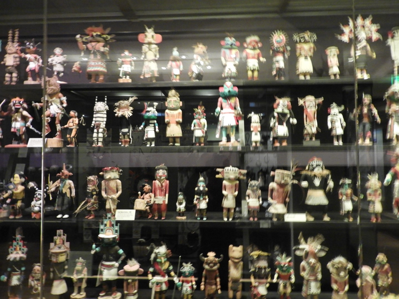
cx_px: 200
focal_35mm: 24
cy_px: 150
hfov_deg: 71.6
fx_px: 277
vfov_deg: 56.8
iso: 800
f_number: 3.3
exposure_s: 1/1.6
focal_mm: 4.3
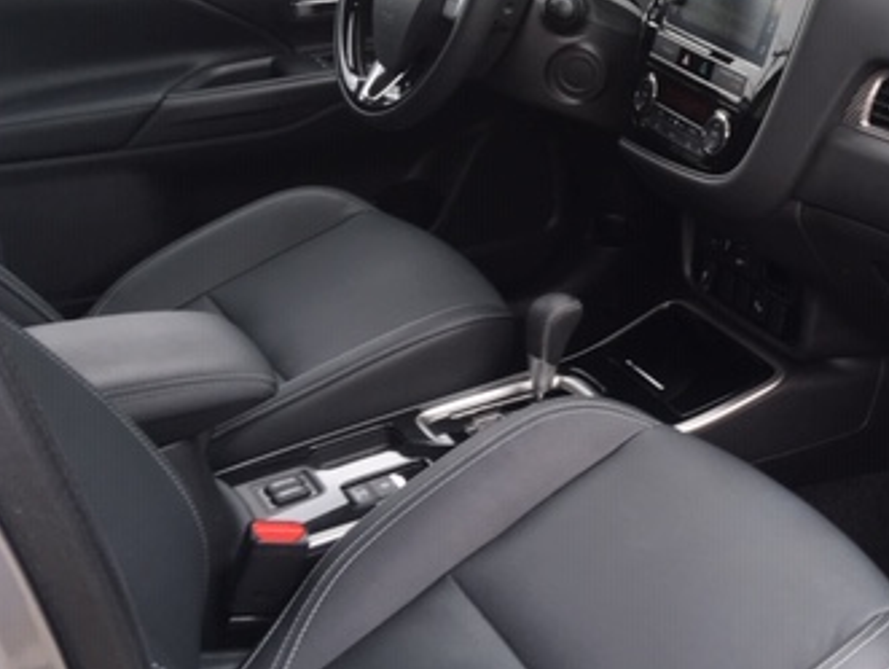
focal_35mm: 56
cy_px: 218
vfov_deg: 26.0
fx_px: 1440
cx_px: 795
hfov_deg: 32.6
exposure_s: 1/120
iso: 25
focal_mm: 4.15
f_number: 2.2
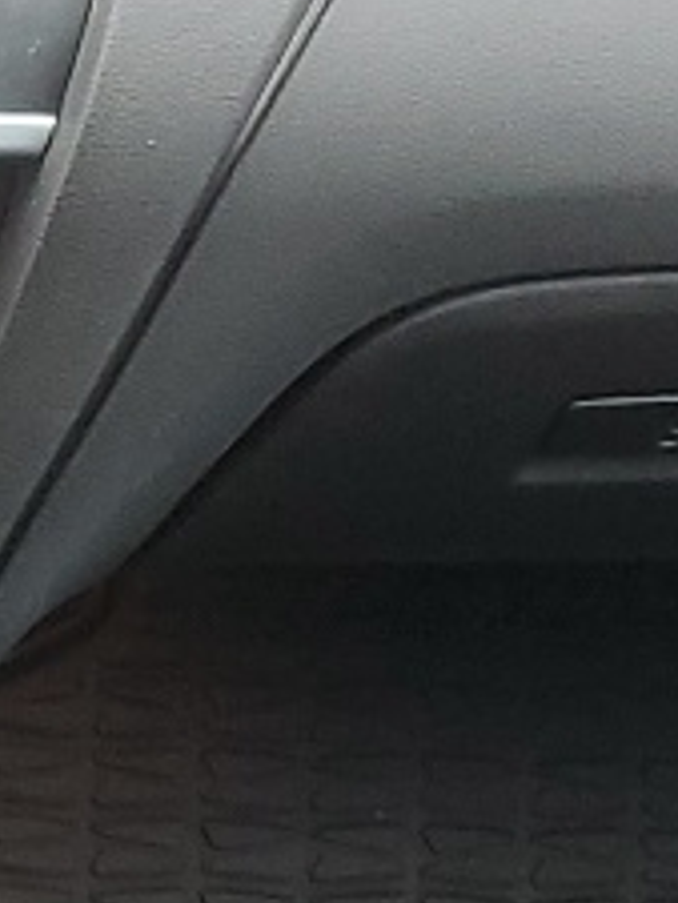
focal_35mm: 185
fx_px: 4827
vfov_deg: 10.2
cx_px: -582
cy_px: 1469
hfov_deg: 7.8
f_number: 1.5
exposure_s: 1/60.2
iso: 74
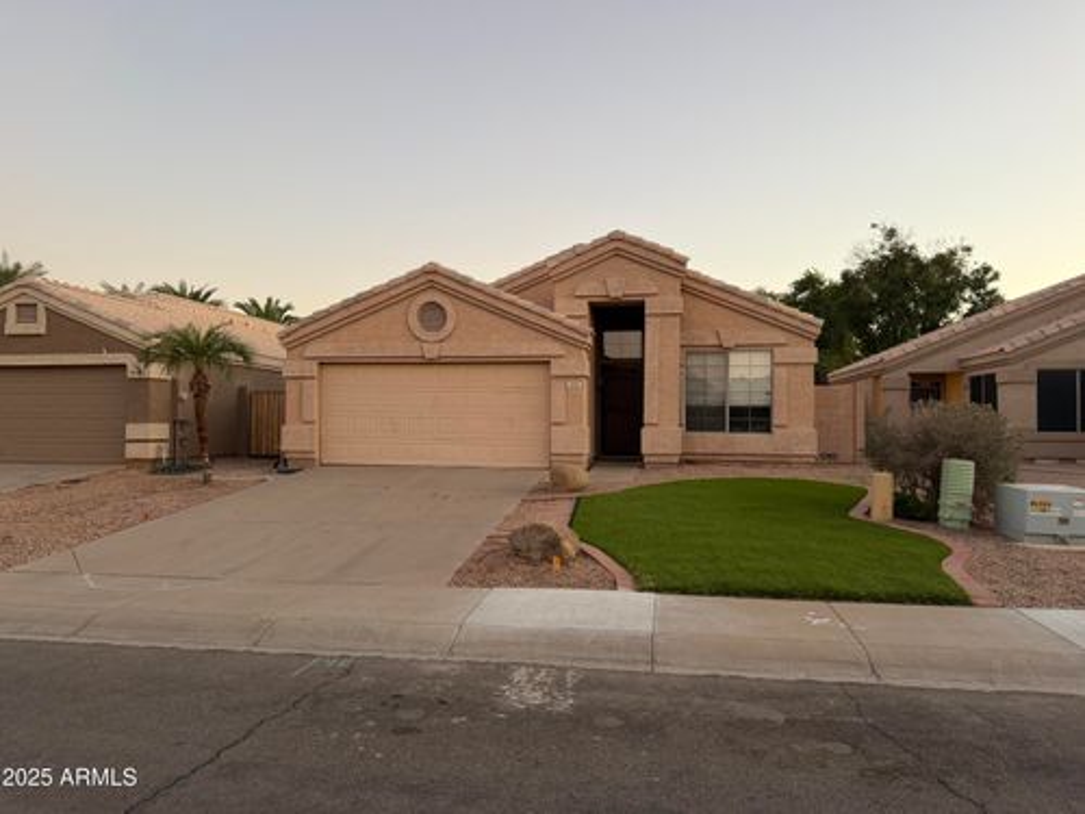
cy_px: 407
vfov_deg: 56.8
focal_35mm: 24
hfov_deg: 71.6
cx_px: 542
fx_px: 752
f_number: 1.78
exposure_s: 1/116
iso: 200
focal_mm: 6.76
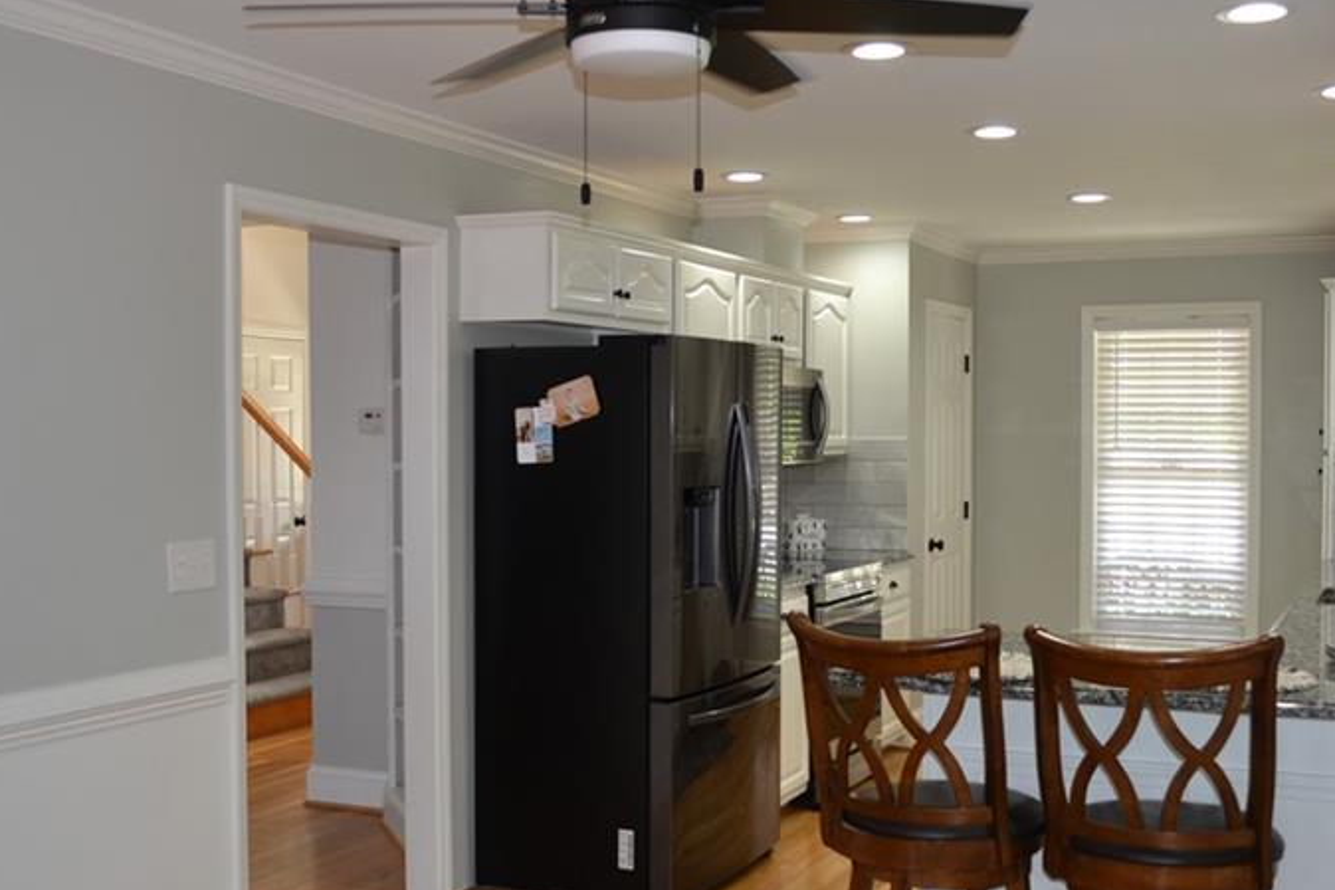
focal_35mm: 41
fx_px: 1520
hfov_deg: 47.4
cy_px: 464
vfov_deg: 32.6
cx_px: 622
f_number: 3.5
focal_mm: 18
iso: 400
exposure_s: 1/60
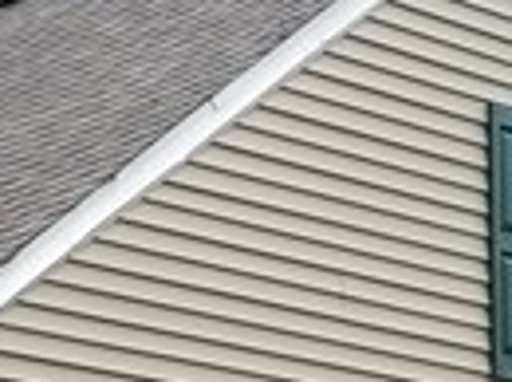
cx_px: 197
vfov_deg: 7.0
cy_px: 784
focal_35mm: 205
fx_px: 3027
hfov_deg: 9.7
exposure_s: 1/158
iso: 50
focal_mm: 4.25
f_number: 1.7
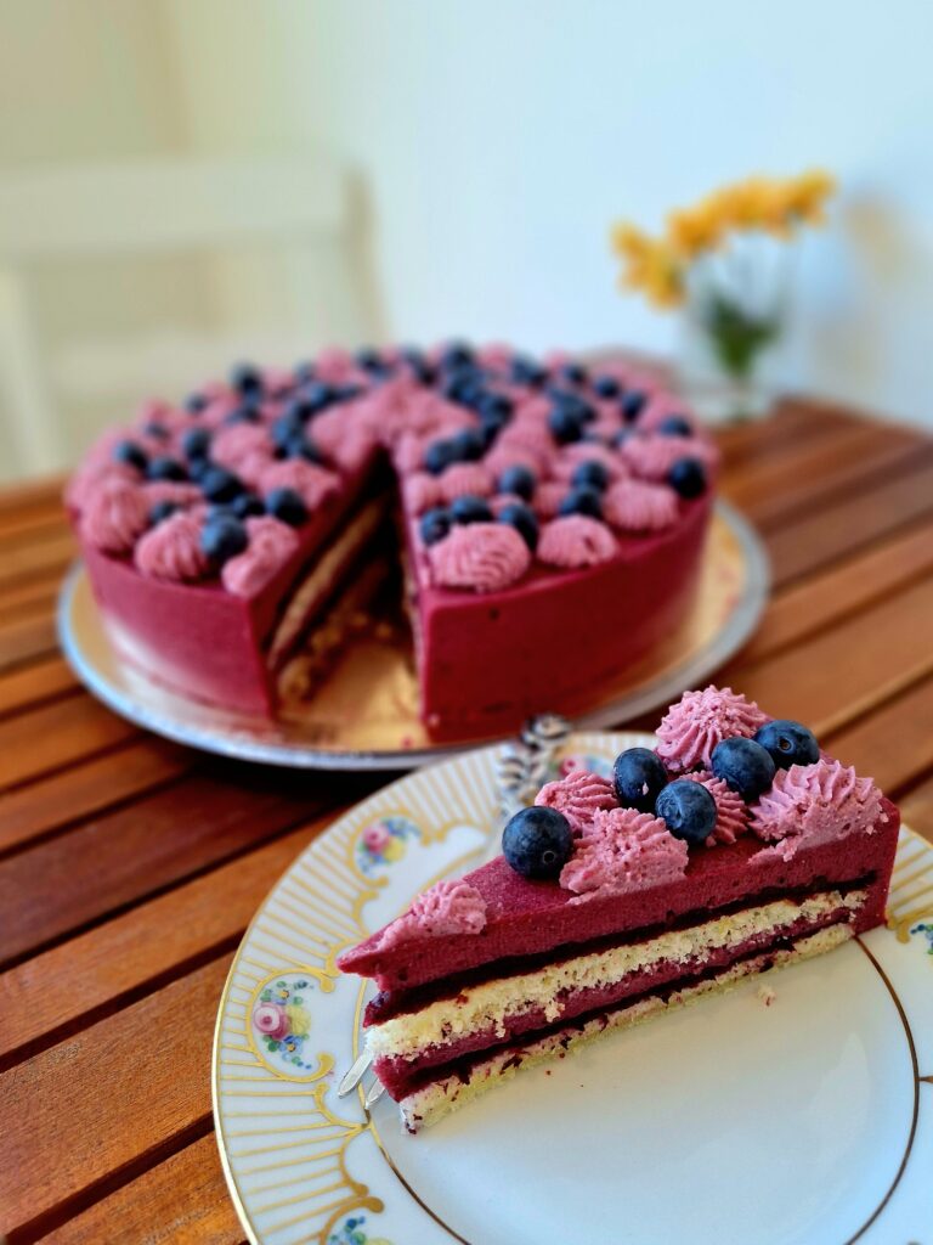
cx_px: 466
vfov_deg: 73.9
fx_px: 827
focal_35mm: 23
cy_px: 622
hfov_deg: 58.9
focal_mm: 5.54
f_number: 1.8
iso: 64
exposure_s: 1/50
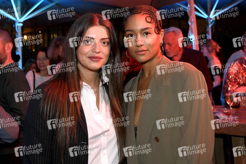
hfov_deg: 54.5
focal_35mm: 35
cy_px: 82
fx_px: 239
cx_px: 123
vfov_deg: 37.8
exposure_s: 1/60
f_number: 5
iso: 2000
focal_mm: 35
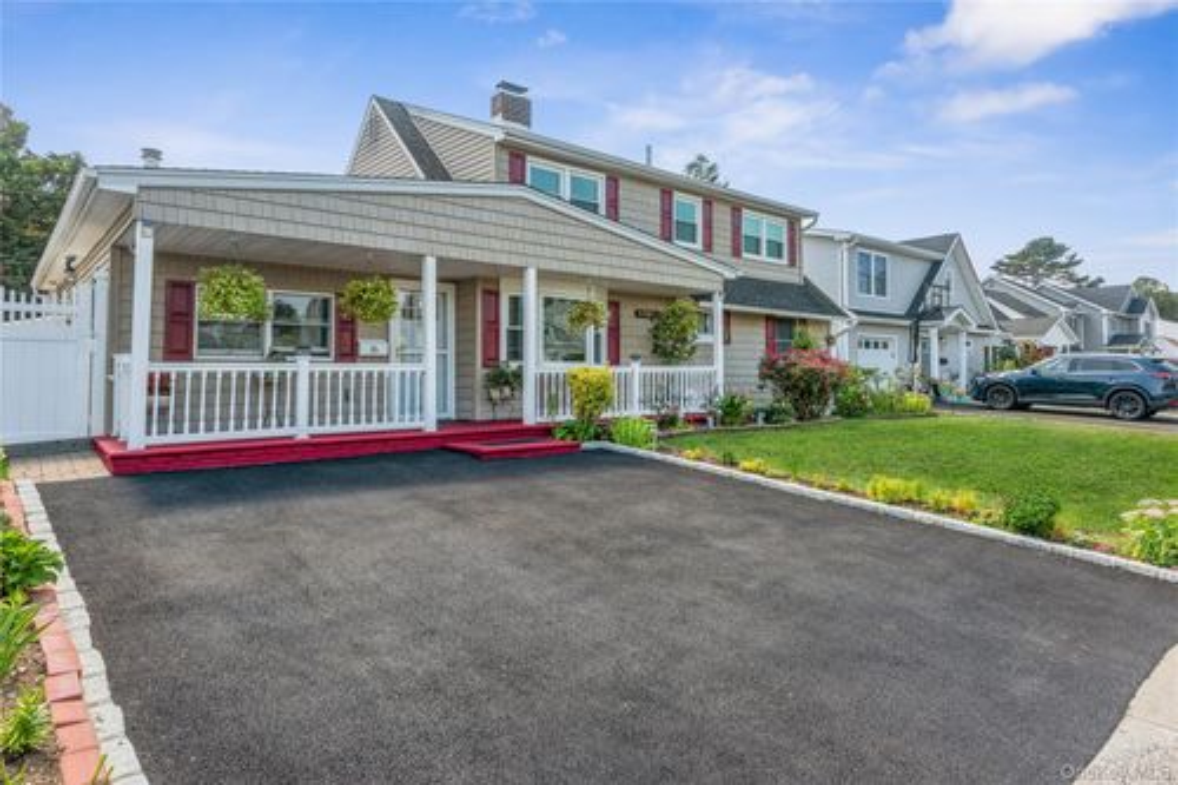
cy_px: 392
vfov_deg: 59.5
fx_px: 687
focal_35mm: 21
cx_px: 589
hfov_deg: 81.2
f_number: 11
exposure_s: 1/160
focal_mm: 21
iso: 400
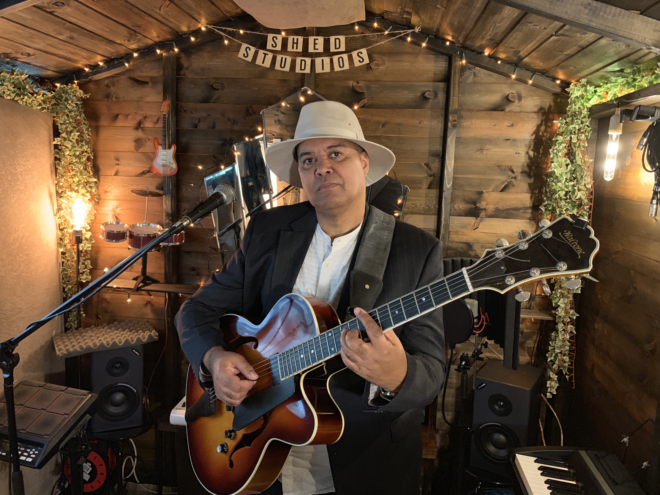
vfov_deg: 53.1
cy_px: 248
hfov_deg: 67.3
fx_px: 496
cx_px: 330
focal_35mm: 26
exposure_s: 1/25
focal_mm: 4.25
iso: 400
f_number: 1.8
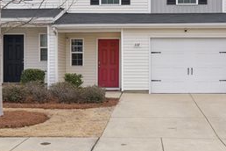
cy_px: 22
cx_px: 144
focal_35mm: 62
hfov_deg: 32.2
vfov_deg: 21.5
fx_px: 389
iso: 100
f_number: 4.3
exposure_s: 1/200
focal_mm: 32
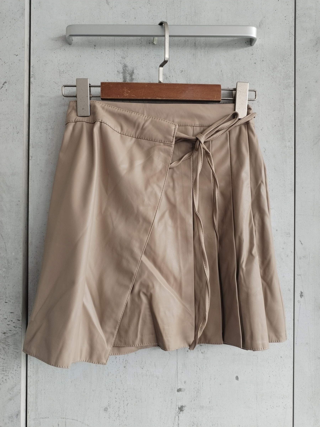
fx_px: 357
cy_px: 214
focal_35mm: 29
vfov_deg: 61.7
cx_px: 160
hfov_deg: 48.2
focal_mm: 4.75
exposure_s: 1/100
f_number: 1.8
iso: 179
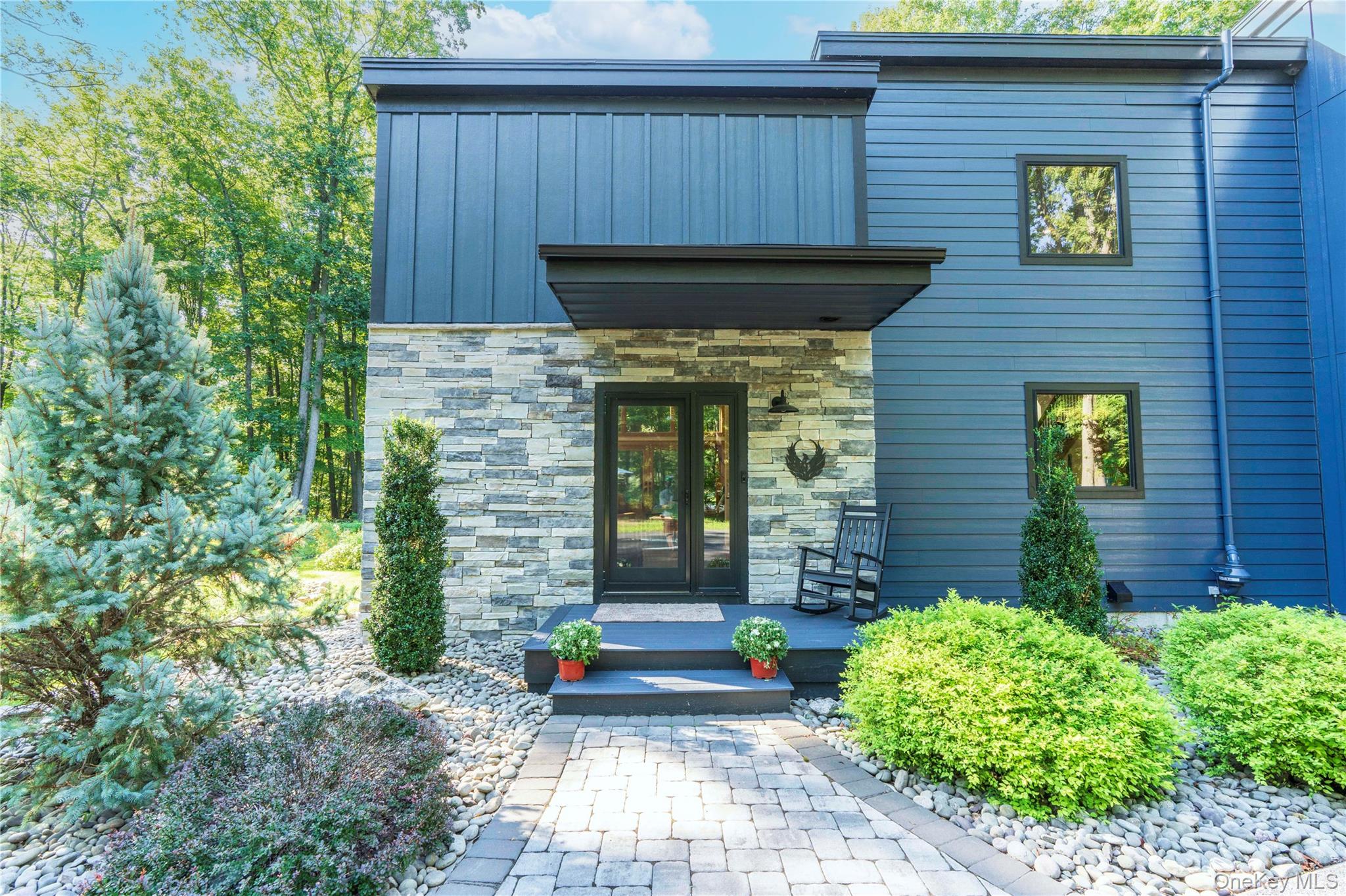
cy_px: 448
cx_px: 673
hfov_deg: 96.7
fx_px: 598
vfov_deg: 73.7
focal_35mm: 16
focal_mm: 16
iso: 400
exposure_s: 1/30
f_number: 9
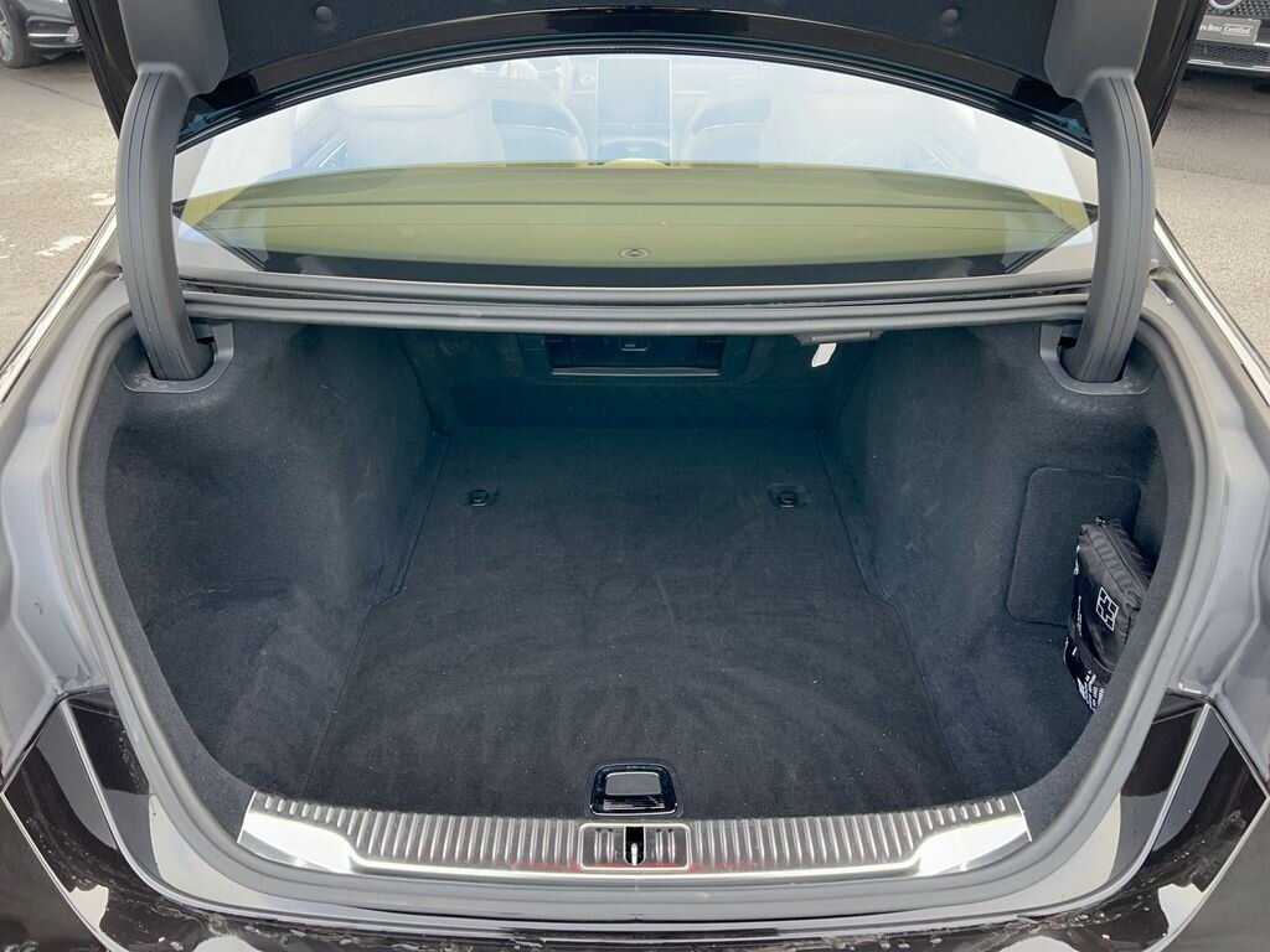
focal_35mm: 26
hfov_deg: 67.3
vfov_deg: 53.1
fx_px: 954
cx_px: 635
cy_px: 476
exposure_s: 1/105
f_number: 1.5
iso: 64
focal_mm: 5.7
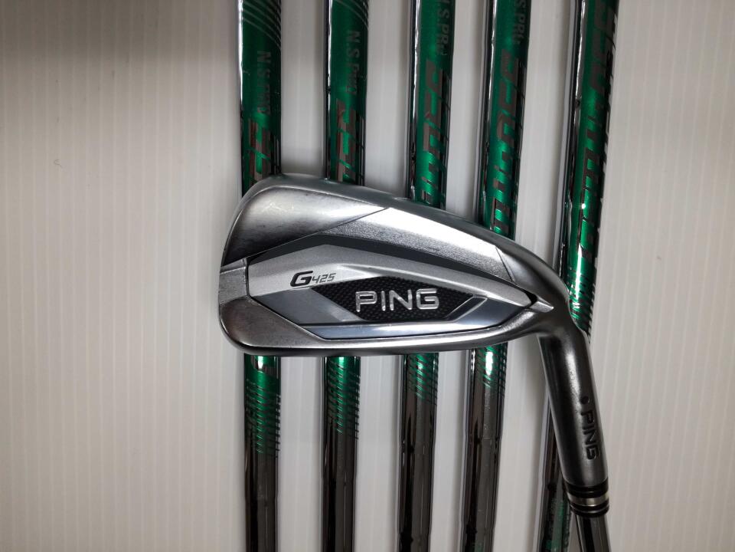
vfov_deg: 56.8
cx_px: 368
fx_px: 510
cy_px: 276
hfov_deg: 71.6
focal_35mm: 24
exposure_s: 1/100
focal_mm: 3.43
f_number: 2
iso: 70
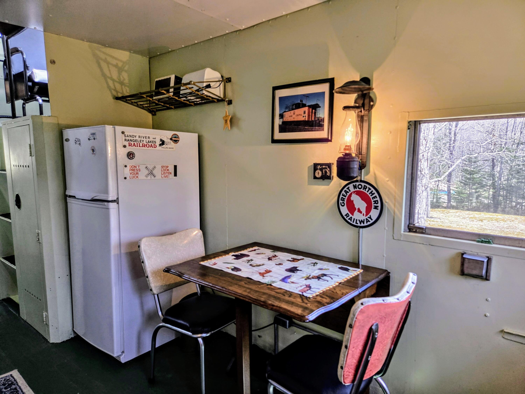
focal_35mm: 23
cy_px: 197
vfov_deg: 58.9
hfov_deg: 73.9
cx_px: 262
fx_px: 349
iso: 64
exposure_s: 1/120
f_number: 1.8
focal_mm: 5.4
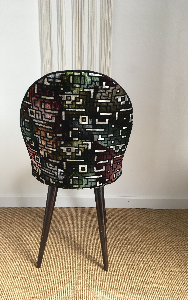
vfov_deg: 61.2
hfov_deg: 40.5
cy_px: 151
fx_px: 254
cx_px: 79
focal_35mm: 31
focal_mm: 4.15
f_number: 2.2
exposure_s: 1/33
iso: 32
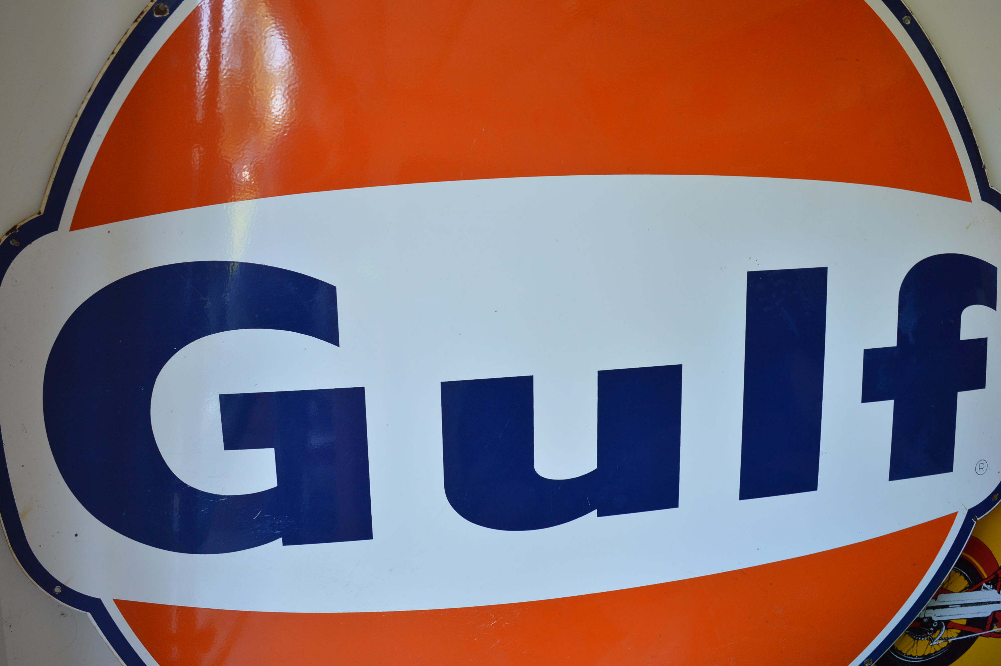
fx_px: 875
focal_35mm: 32
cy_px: 333
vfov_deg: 41.6
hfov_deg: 59.5
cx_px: 500
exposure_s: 1/50
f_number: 5.6
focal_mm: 21
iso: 400
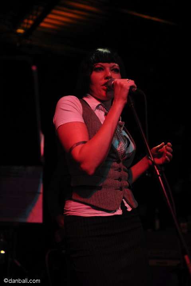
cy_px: 143
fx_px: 398
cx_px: 96
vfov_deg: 39.6
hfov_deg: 27.0
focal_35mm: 50
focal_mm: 50
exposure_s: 1/60
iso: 560
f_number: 2.8
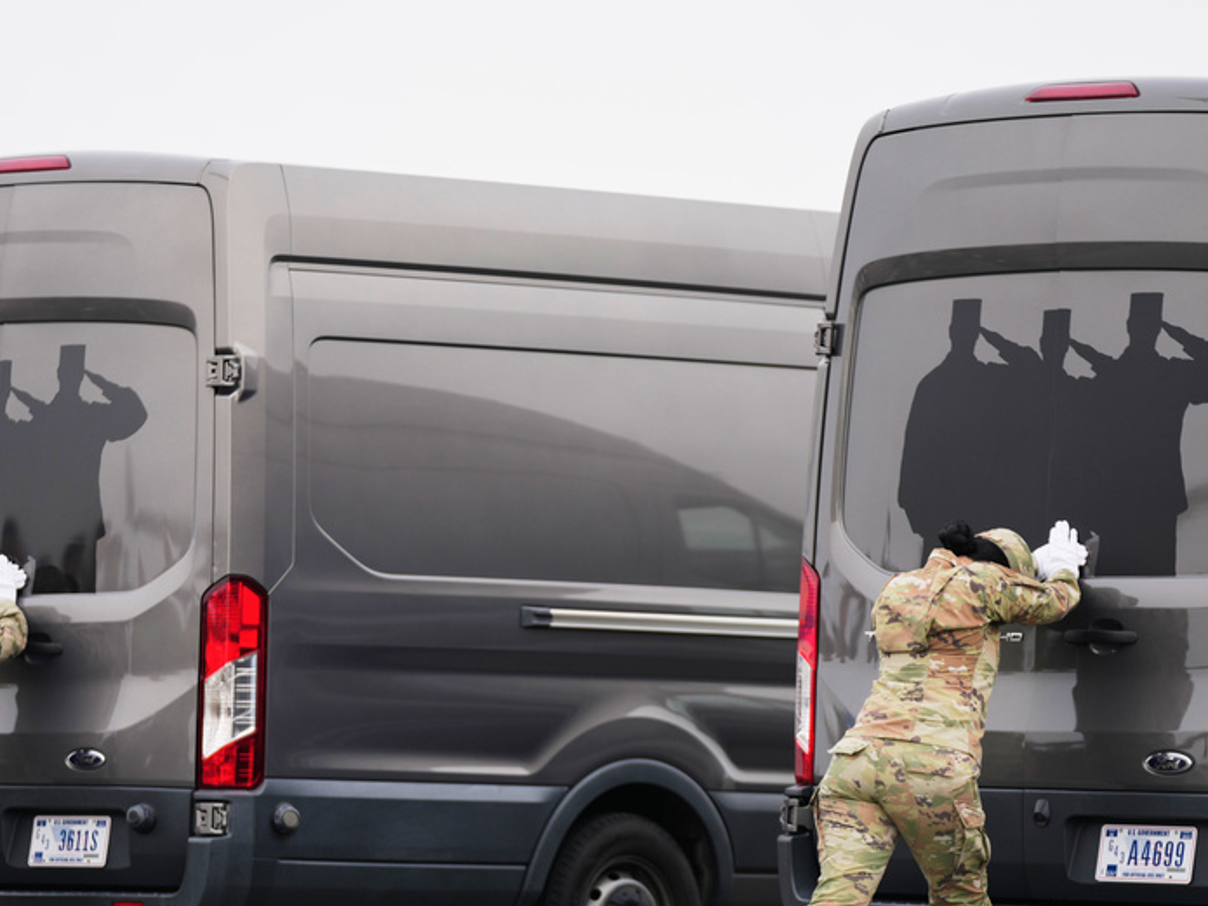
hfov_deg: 8.2
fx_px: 8409
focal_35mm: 241
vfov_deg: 6.2
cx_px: 589
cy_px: 543
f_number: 2.8
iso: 125
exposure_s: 1/800
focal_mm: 170
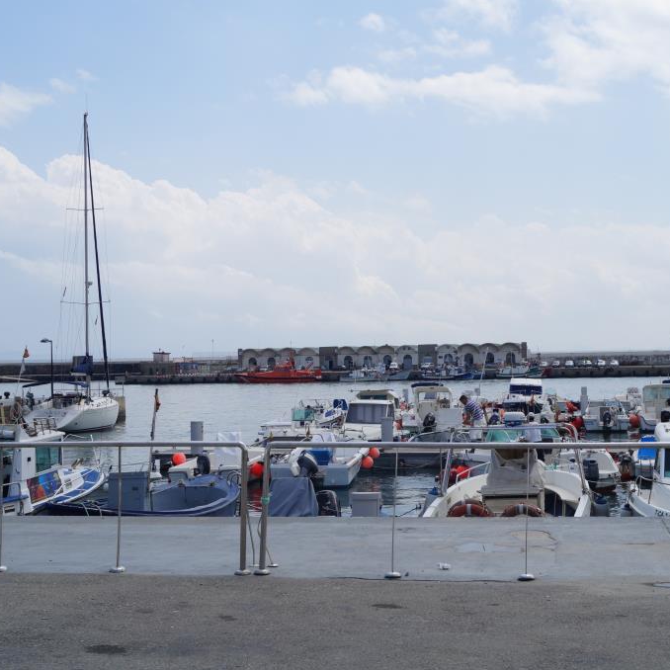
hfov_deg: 33.9
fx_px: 1095
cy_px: 335
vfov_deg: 34.0
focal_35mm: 50
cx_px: 400
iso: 100
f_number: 11
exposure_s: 1/320
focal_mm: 26
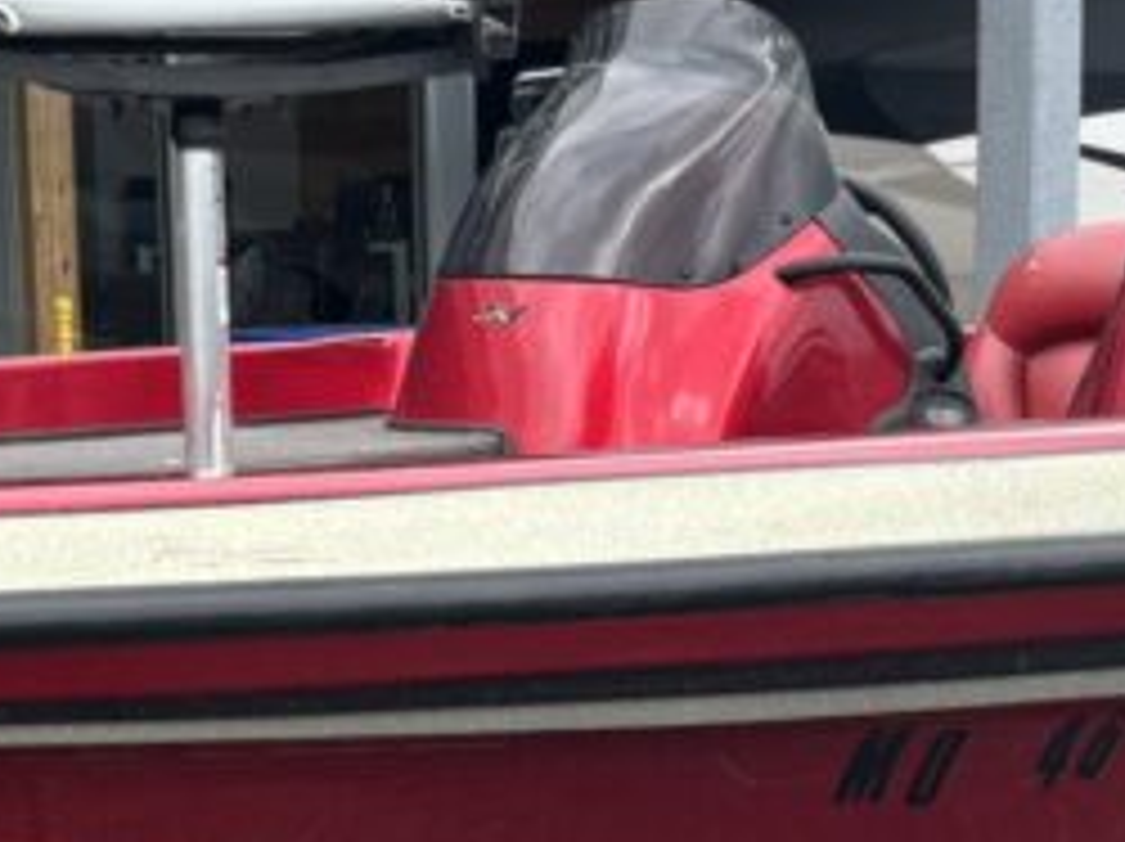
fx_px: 3604
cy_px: 815
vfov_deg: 13.2
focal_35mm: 111
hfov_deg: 17.7
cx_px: 529
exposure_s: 1/935
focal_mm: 5.96
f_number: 1.6
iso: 50
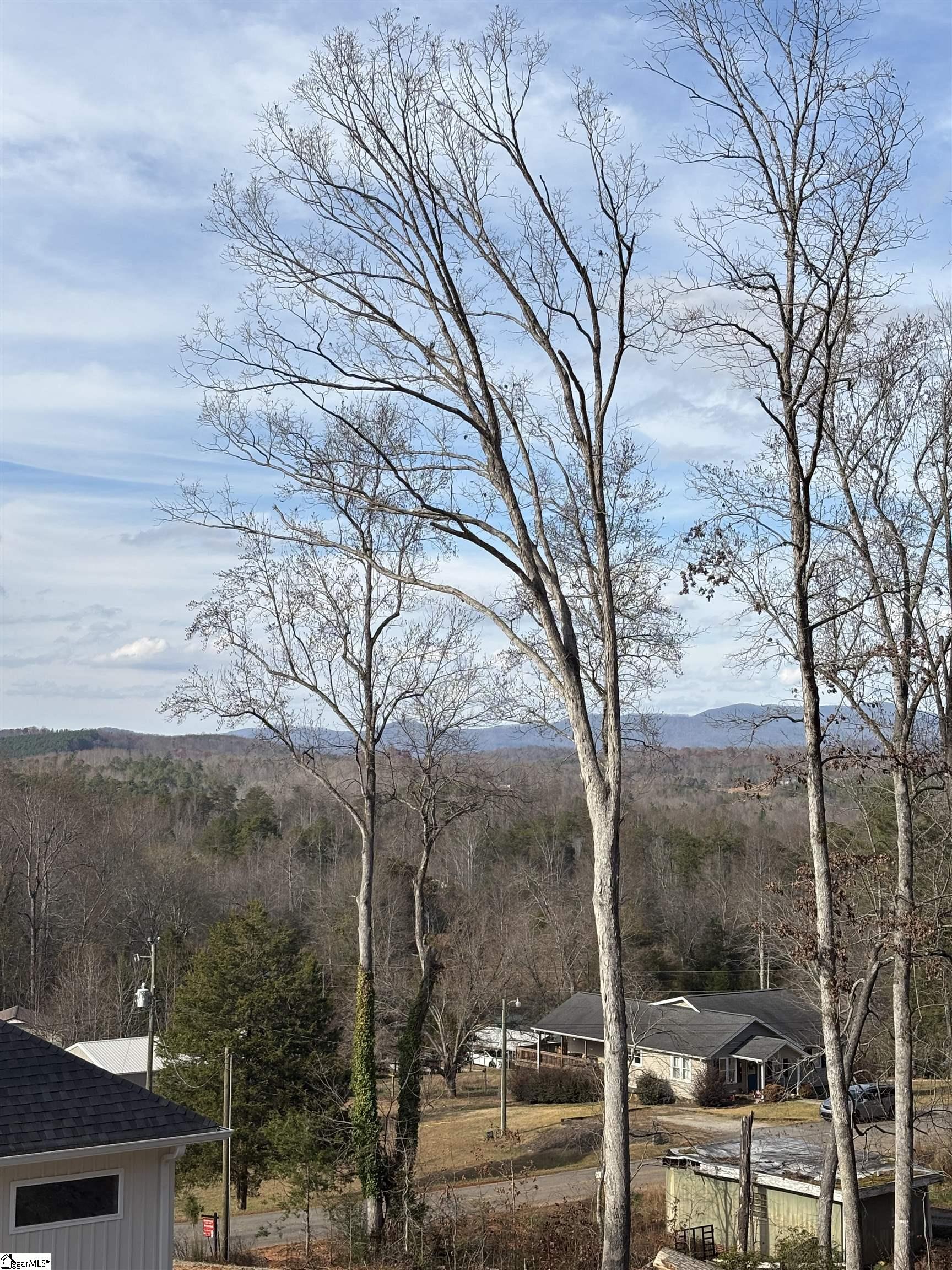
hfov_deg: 28.0
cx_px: 476
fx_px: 1907
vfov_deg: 36.8
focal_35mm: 52
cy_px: 635
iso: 40
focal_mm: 5.96
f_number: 1.6
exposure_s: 1/2710
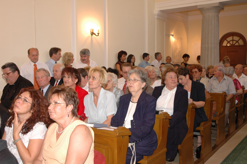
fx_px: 257
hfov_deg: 51.3
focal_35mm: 38
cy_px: 82
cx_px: 124
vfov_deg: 35.4
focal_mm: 25
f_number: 5.6
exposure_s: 1/30
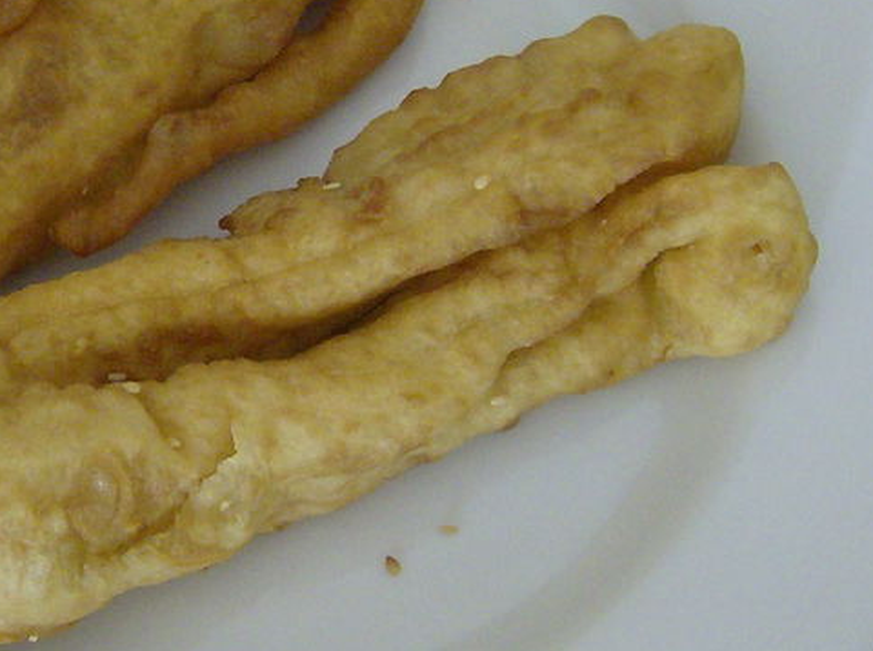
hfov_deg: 18.6
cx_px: 222
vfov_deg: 14.0
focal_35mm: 105
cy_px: 237
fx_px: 2643
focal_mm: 6
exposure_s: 1/62.3
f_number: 2.8
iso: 200
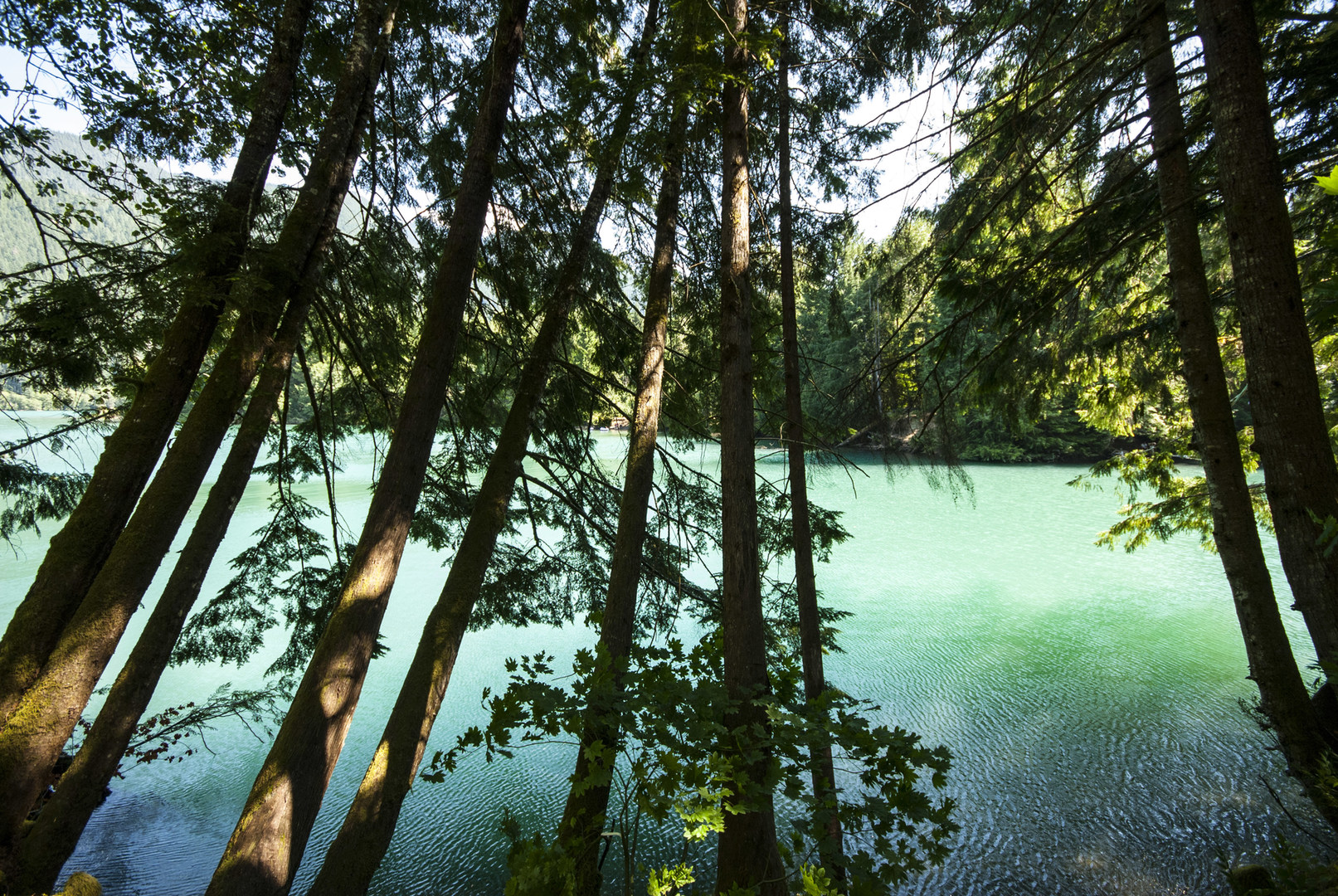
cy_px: 448
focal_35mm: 15
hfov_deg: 100.3
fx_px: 558
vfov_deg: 77.5
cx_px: 669
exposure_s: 1/100
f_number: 5.6
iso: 320
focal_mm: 10
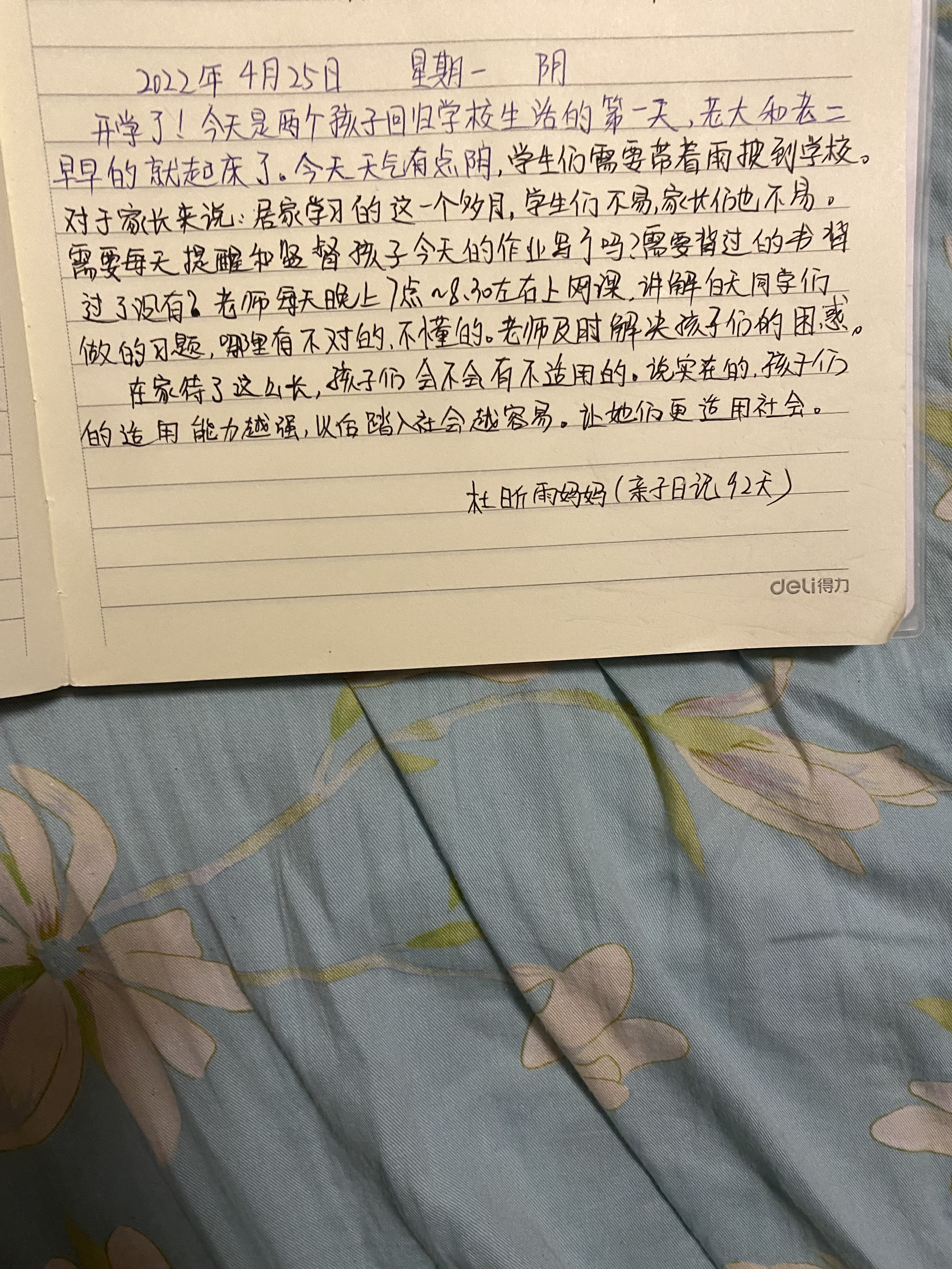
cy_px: 634
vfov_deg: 67.3
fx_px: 953
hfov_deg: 53.1
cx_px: 476
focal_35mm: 26
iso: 320
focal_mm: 4.25
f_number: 1.8
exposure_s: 1/49
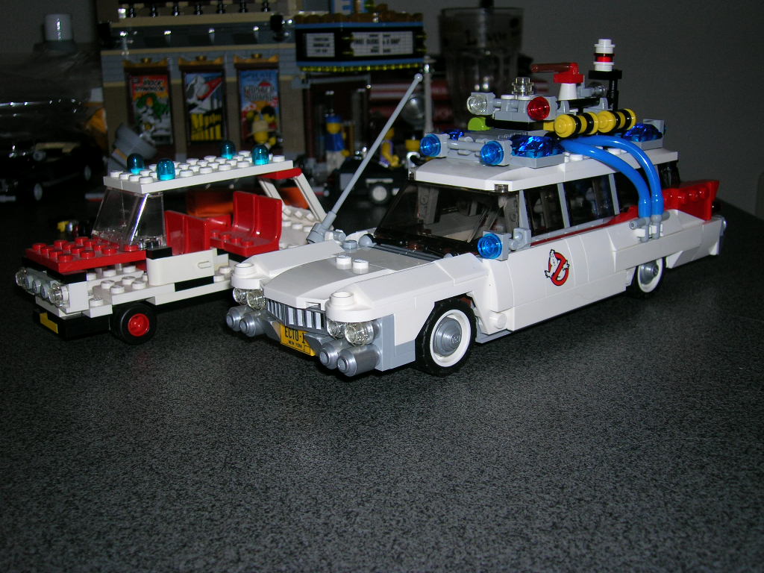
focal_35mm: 38
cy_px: 286
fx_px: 839
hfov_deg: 49.0
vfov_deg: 37.7
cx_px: 382
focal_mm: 6.4
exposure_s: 1/60.1
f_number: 3
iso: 50
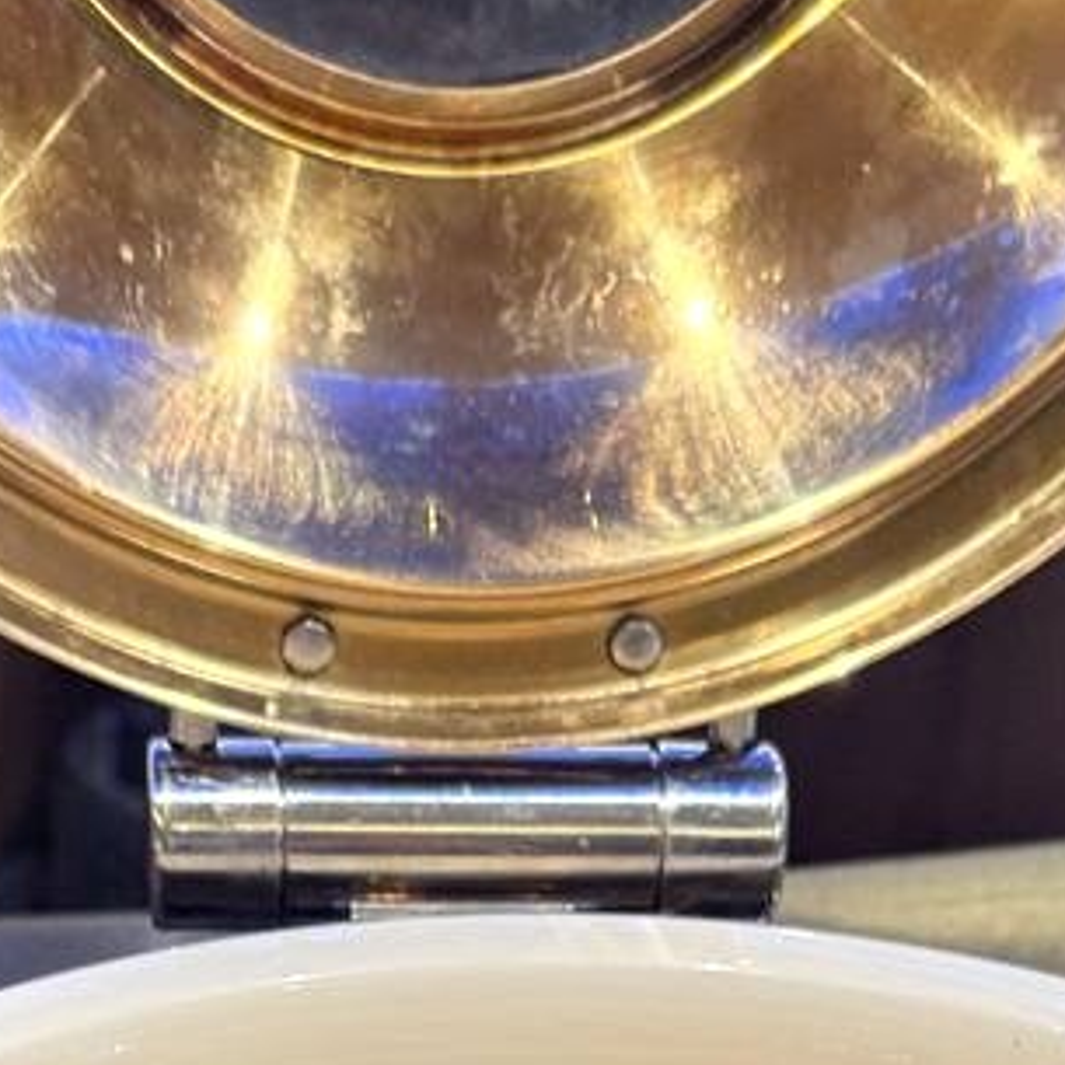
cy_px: 1641
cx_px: 478
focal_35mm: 89
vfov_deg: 17.4
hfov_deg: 19.5
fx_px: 3098
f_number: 1.8
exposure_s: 1/60
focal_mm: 6.8
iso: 125
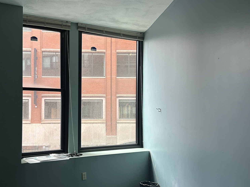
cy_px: 101
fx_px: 260
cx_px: 94
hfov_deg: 50.8
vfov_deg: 39.6
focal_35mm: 36
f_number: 1.5
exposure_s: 1/60
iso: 160
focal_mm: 5.7
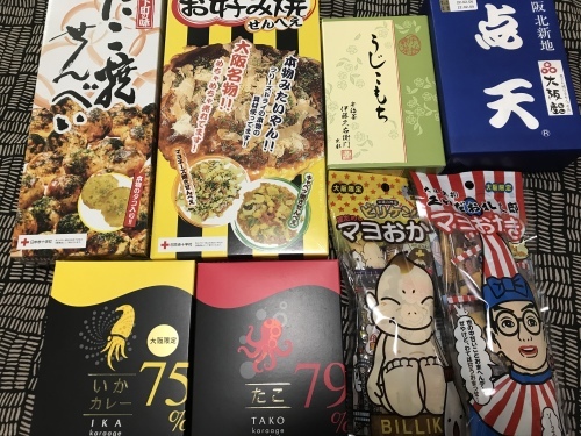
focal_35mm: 28
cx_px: 290
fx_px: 470
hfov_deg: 63.4
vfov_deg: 49.7
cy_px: 218
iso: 40
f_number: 1.8
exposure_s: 1/17
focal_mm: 3.99
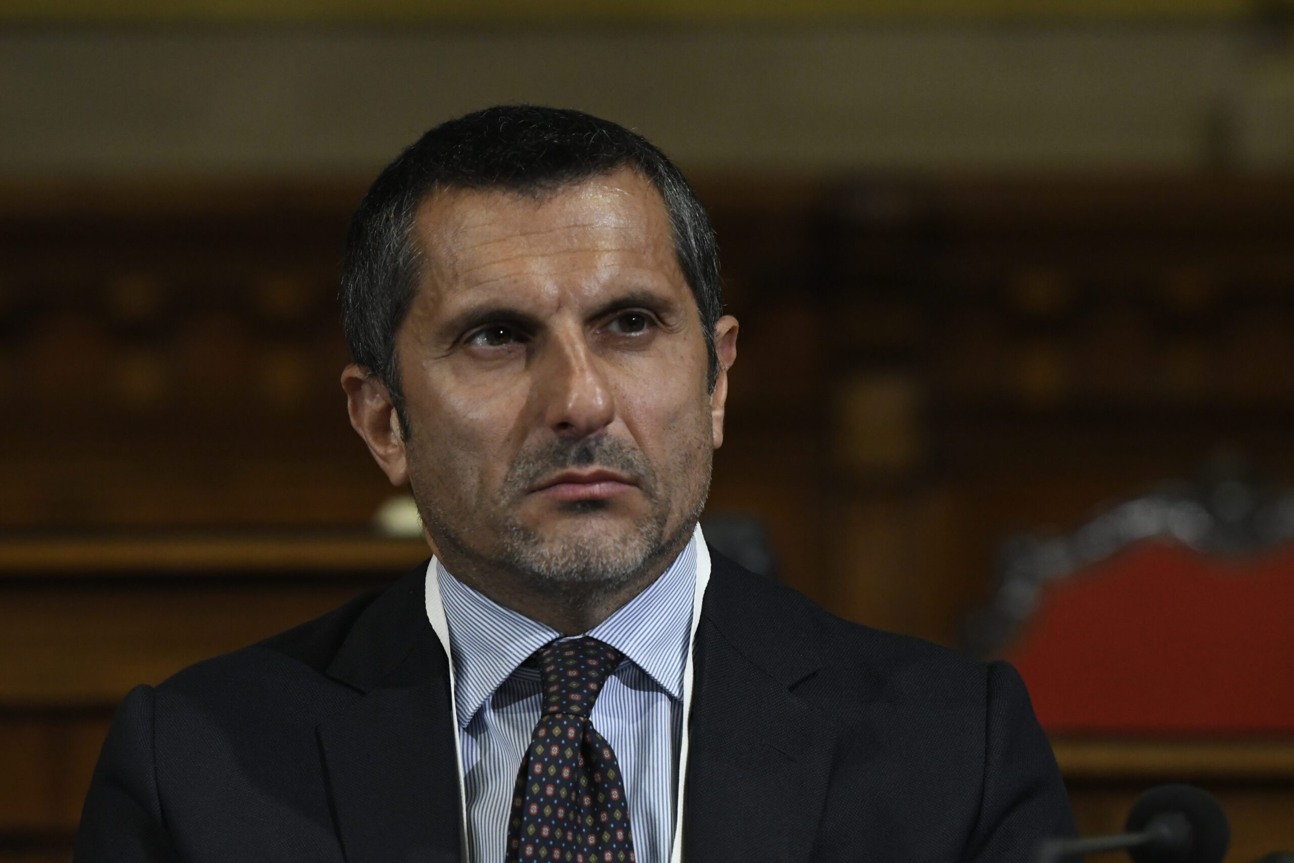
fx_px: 9166
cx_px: 647
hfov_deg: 8.1
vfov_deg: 5.4
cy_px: 432
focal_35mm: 255
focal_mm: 170
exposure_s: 1/250
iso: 4000
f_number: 3.5
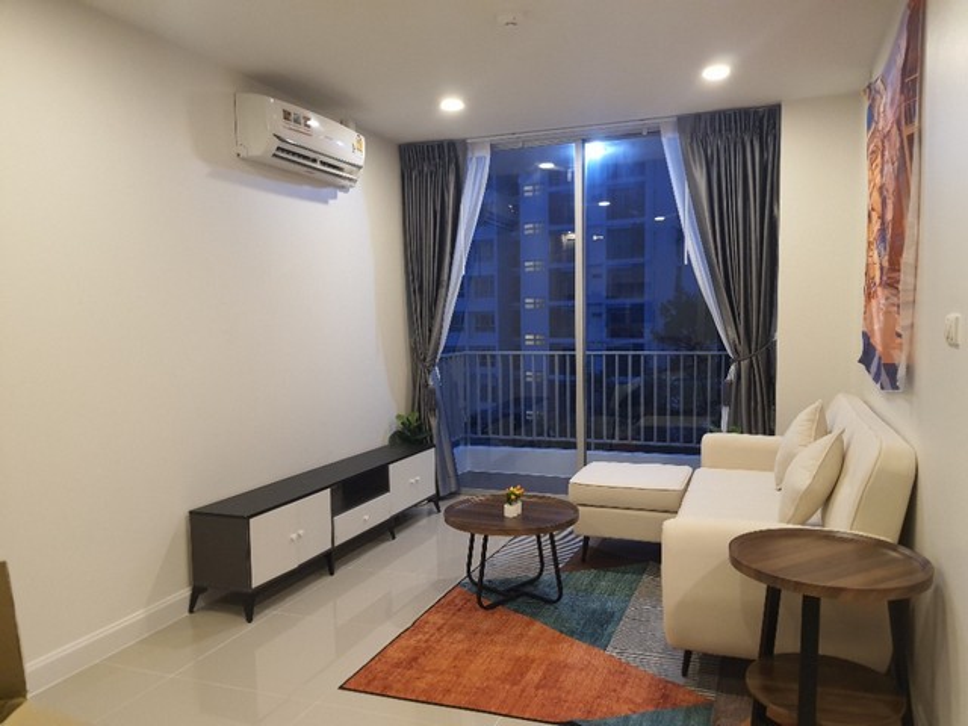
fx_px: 727
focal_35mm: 26
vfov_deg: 53.1
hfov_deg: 67.3
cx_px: 484
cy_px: 363
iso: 400
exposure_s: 1/50
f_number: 1.7
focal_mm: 4.32
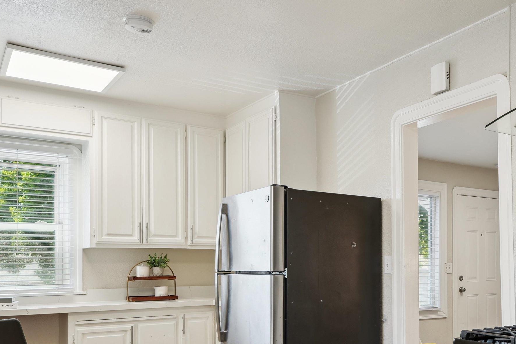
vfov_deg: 34.2
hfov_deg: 48.6
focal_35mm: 38
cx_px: 391
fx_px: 545
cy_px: 267
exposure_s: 1/10
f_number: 5.6
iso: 100
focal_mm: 22
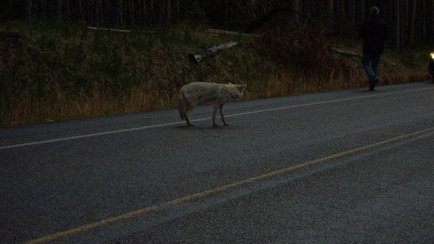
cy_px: 97
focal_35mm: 131
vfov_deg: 9.2
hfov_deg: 16.4
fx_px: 1507
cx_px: 216
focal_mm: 18.6
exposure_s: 1/125
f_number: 5.2
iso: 200
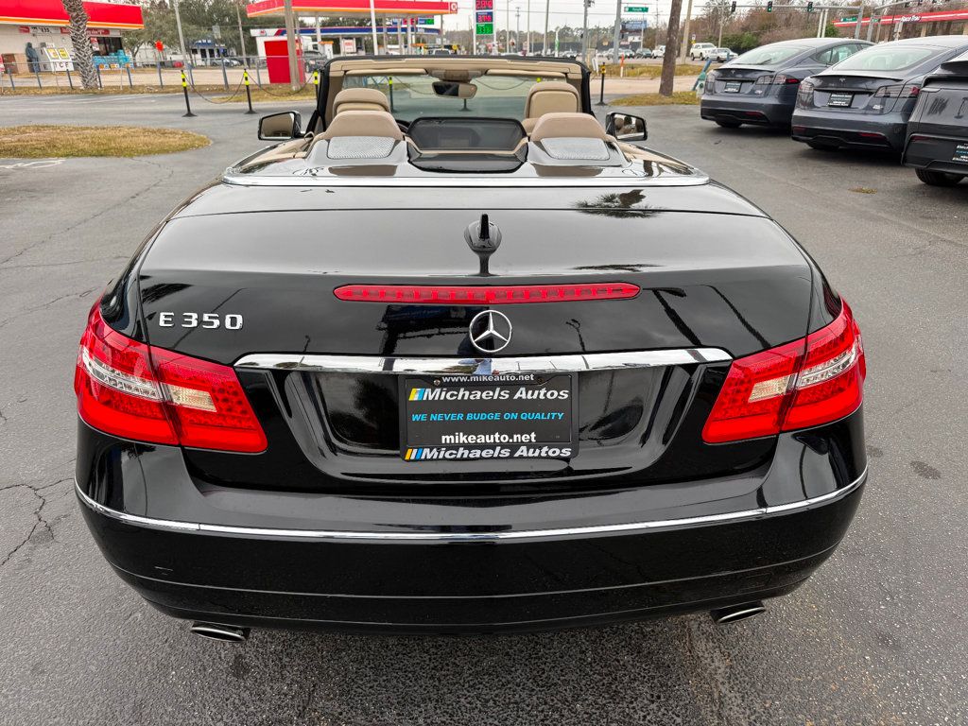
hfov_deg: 71.6
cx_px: 484
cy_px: 363
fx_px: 671
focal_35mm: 24
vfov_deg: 56.8
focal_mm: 6.76
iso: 80
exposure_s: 1/788
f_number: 1.78
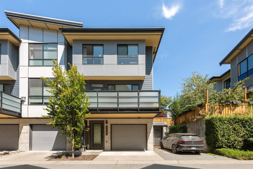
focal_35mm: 14
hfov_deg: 104.2
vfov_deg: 81.3
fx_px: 98
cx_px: 126
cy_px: 84
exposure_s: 1/200
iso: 200
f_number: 8
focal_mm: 14
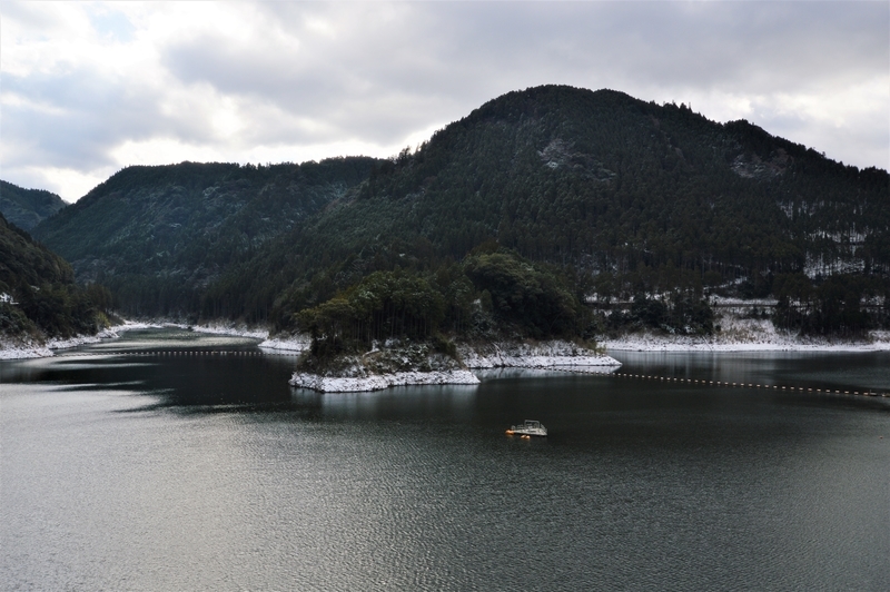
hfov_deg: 62.0
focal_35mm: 30
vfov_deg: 43.5
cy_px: 296
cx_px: 445
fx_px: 741
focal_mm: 20
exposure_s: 1/100
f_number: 16
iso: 100
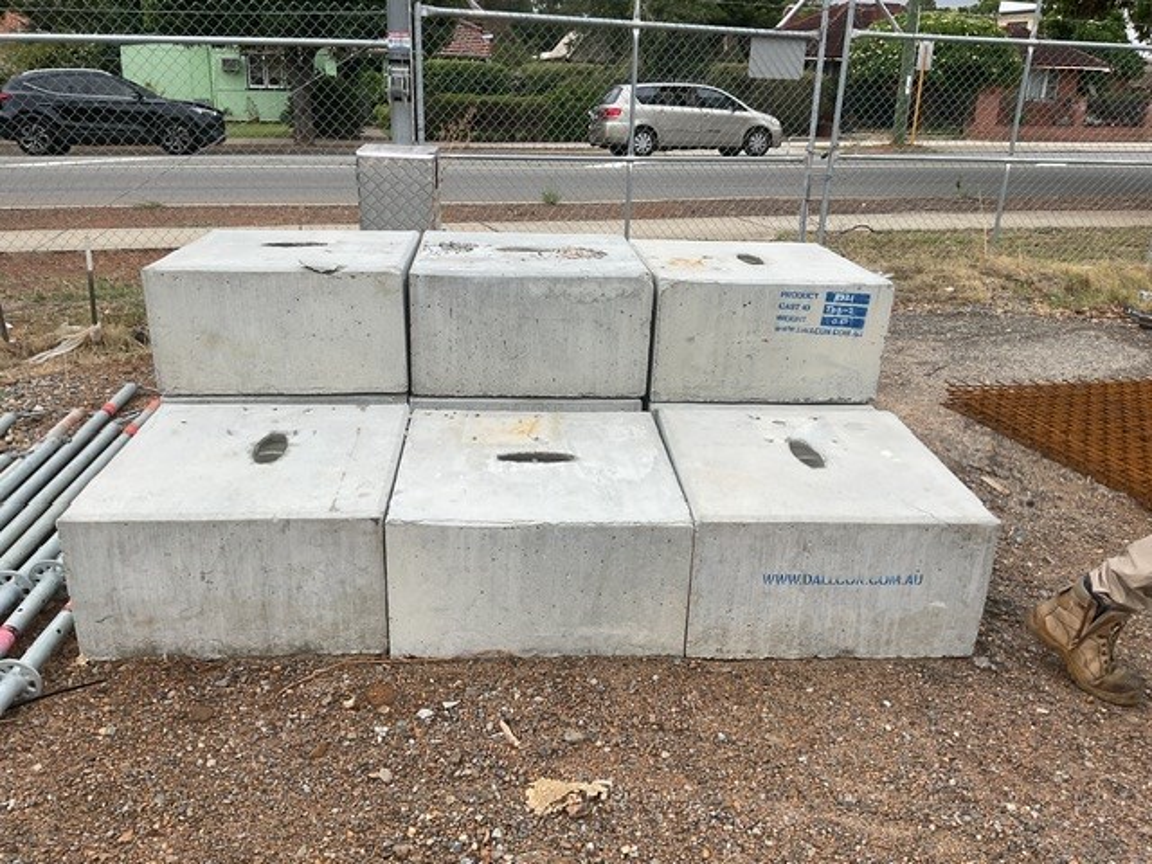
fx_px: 965
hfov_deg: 61.7
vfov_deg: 48.2
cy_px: 432
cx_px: 576
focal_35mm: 29
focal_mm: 3
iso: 16
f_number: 1.8
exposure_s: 1/700
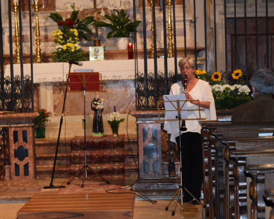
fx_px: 1038
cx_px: 114
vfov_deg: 12.0
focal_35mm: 128
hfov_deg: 15.0
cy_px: 130
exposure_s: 1/60
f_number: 4.8
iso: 3200
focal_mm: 48
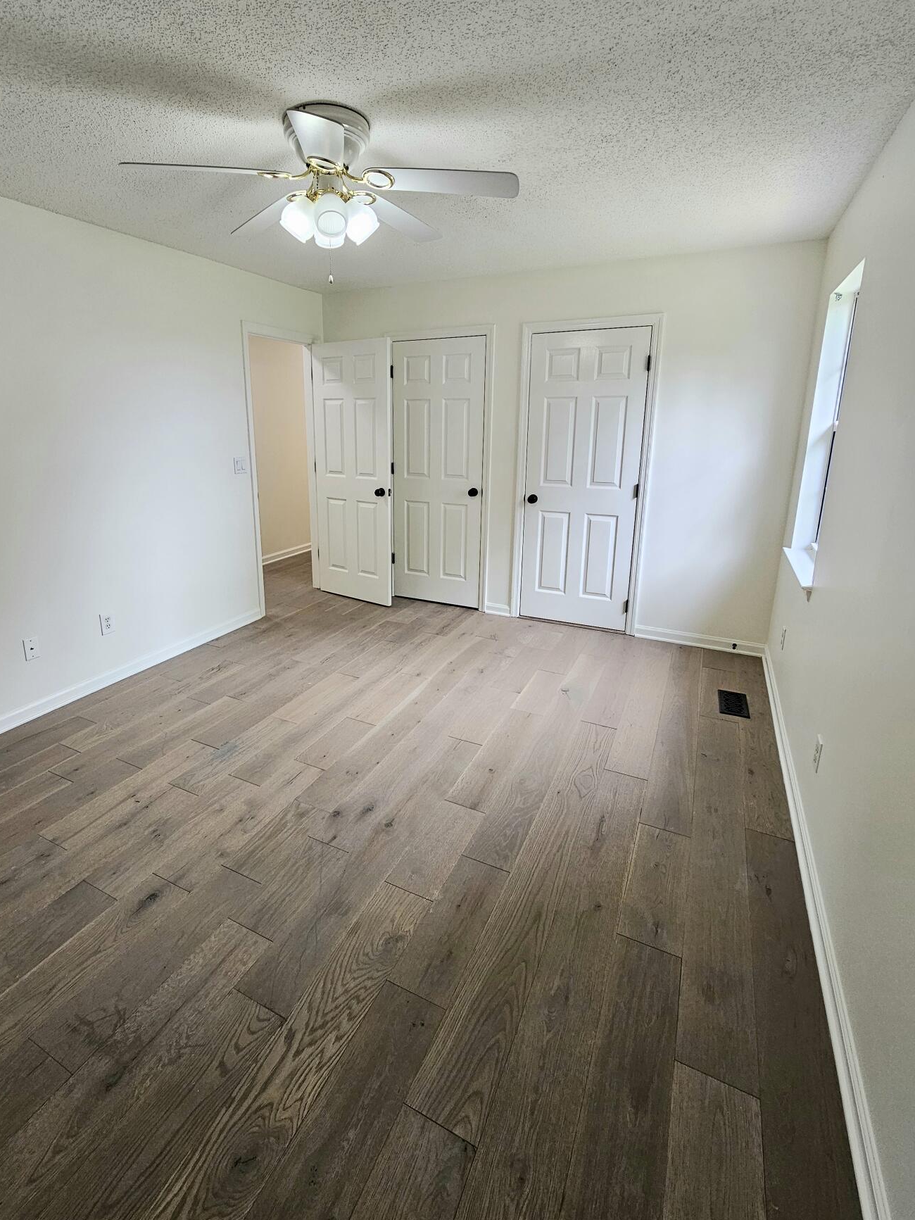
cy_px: 553
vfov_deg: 97.9
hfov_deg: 81.5
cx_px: 407
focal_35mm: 15
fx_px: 529
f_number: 2.2
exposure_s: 1/60.2
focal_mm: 2.2
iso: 80
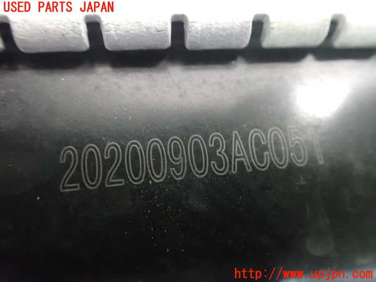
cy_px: 141
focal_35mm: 30
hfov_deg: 60.0
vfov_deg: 46.8
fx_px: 326
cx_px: 188
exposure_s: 1/15
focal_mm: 5.4
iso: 1600
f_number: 2.3
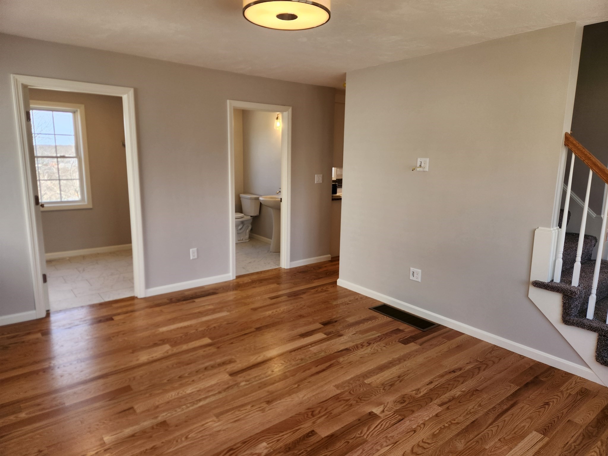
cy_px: 228
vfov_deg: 58.9
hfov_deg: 73.9
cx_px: 304
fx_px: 404
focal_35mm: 23
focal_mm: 5.4
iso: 50
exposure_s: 1/180
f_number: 1.8
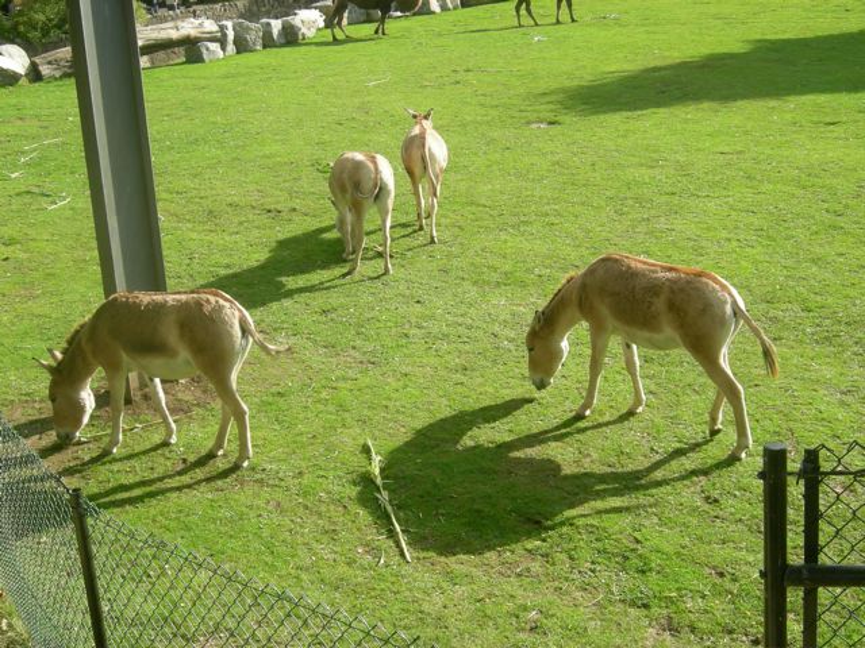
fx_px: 1249
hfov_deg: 38.2
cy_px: 324
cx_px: 432
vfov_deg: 29.1
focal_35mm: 50
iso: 64
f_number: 4.9
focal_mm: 10.4
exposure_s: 1/174
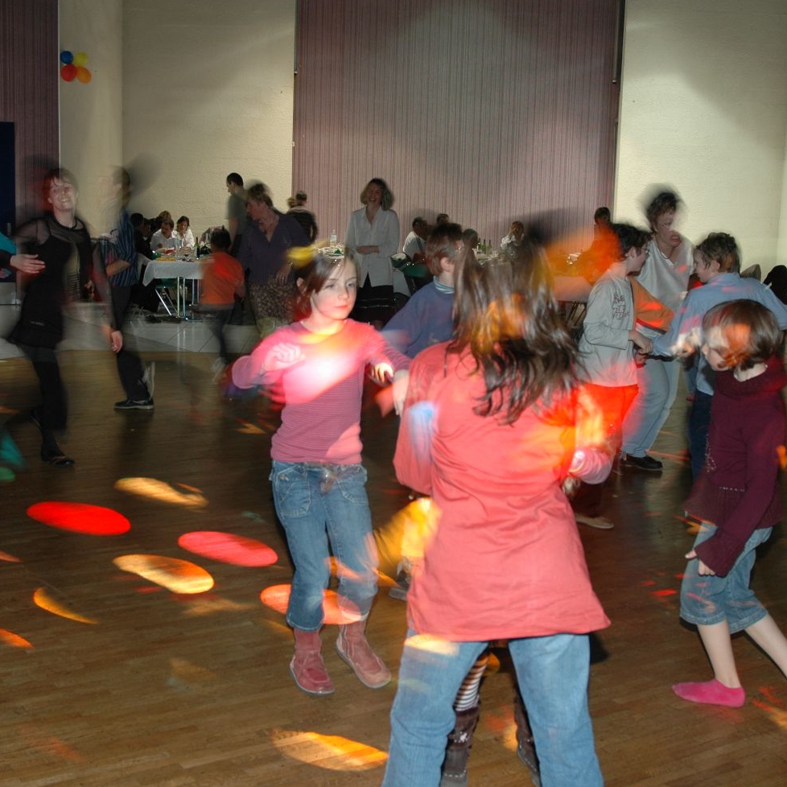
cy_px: 393
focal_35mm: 47
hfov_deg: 36.0
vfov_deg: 36.1
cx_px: 344
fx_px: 1209
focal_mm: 24
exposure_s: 1/5
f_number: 4
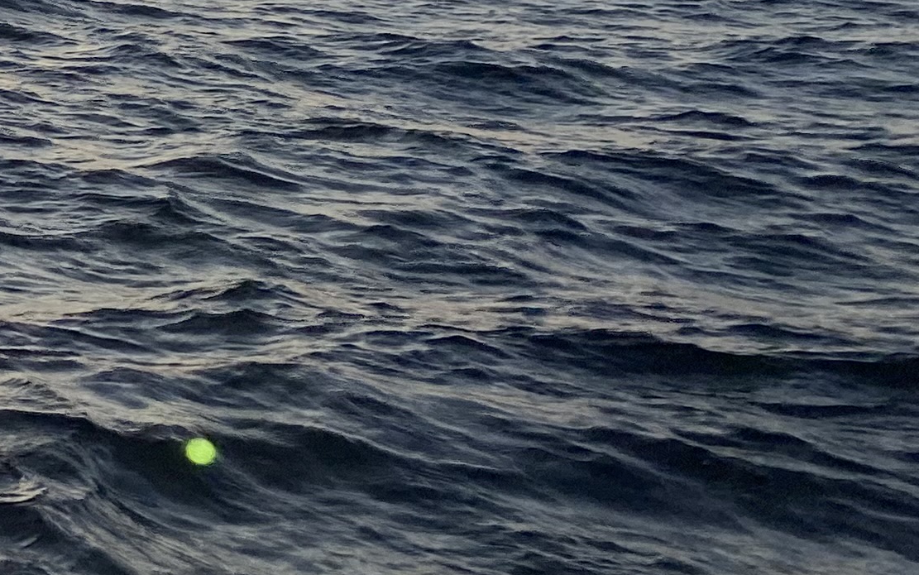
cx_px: -616
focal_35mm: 100
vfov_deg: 12.9
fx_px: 2505
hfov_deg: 17.7
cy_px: 15
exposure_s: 1/1996
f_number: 1.8
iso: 32
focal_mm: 4.25
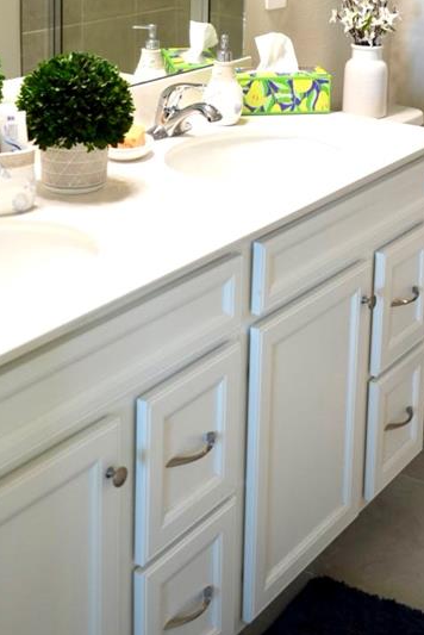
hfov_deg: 21.3
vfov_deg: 30.0
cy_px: 20
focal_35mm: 63
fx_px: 1111
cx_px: 336
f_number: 4
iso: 800
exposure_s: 1/160
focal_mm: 28
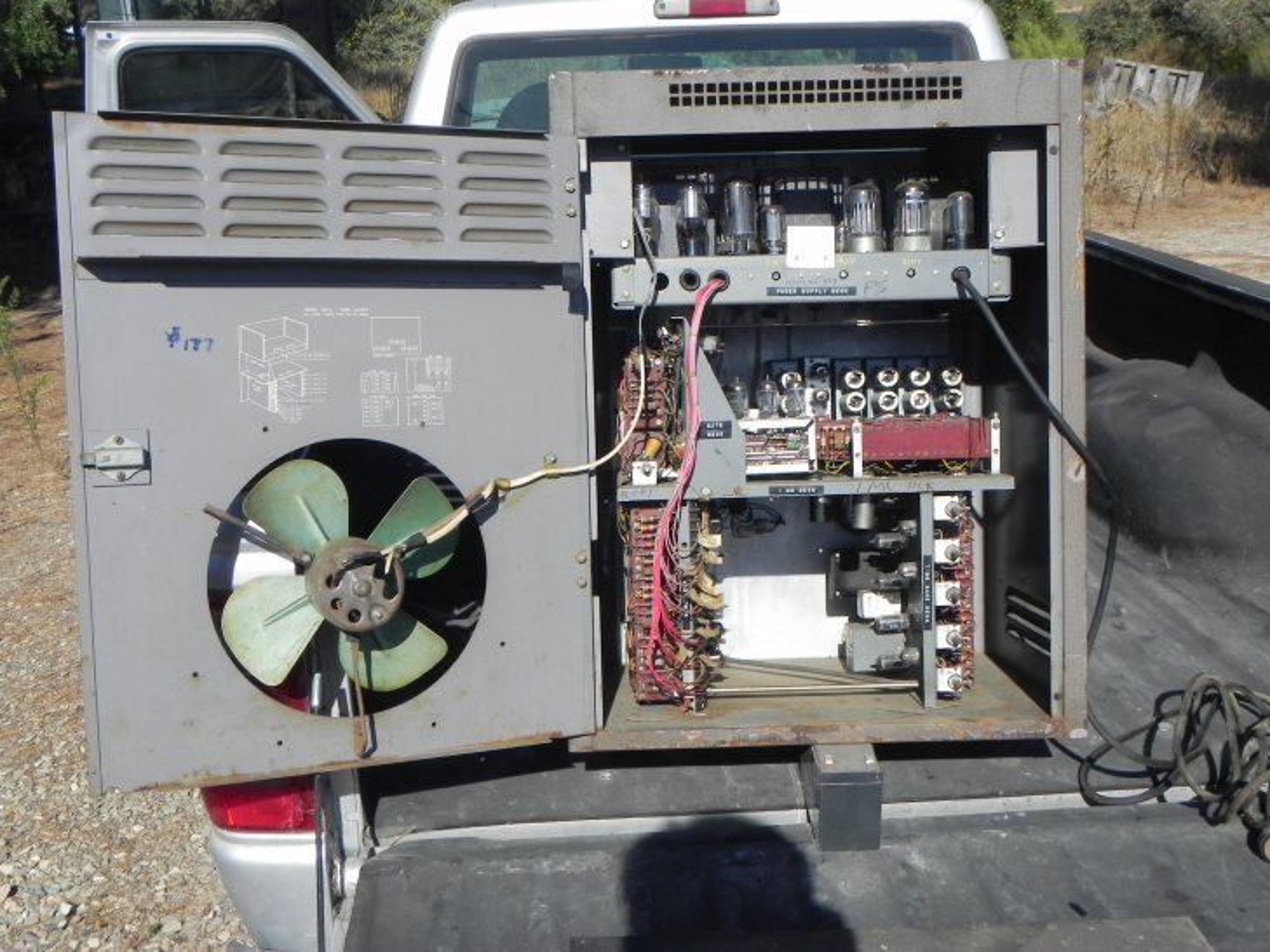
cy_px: 476
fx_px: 1358
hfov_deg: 50.1
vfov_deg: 38.7
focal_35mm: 37
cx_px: 635
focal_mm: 6.6
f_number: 8
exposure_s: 1/440
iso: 160
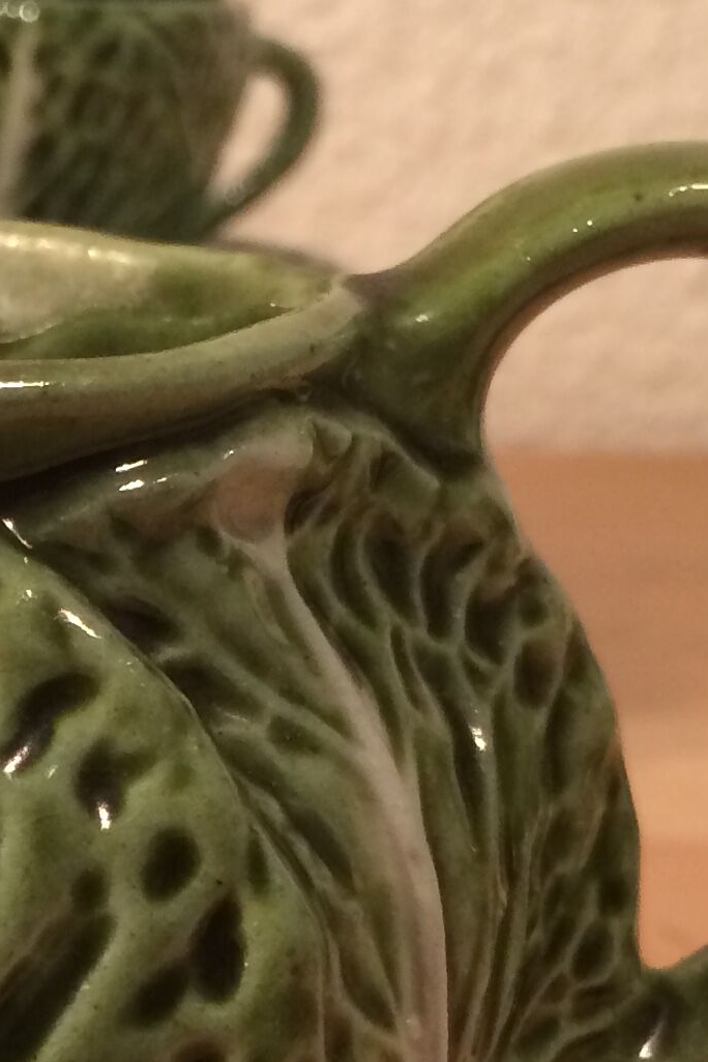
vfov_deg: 21.1
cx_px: -134
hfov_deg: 13.9
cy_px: 795
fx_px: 2832
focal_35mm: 96
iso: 80
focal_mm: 4.15
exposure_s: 1/33
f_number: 2.2
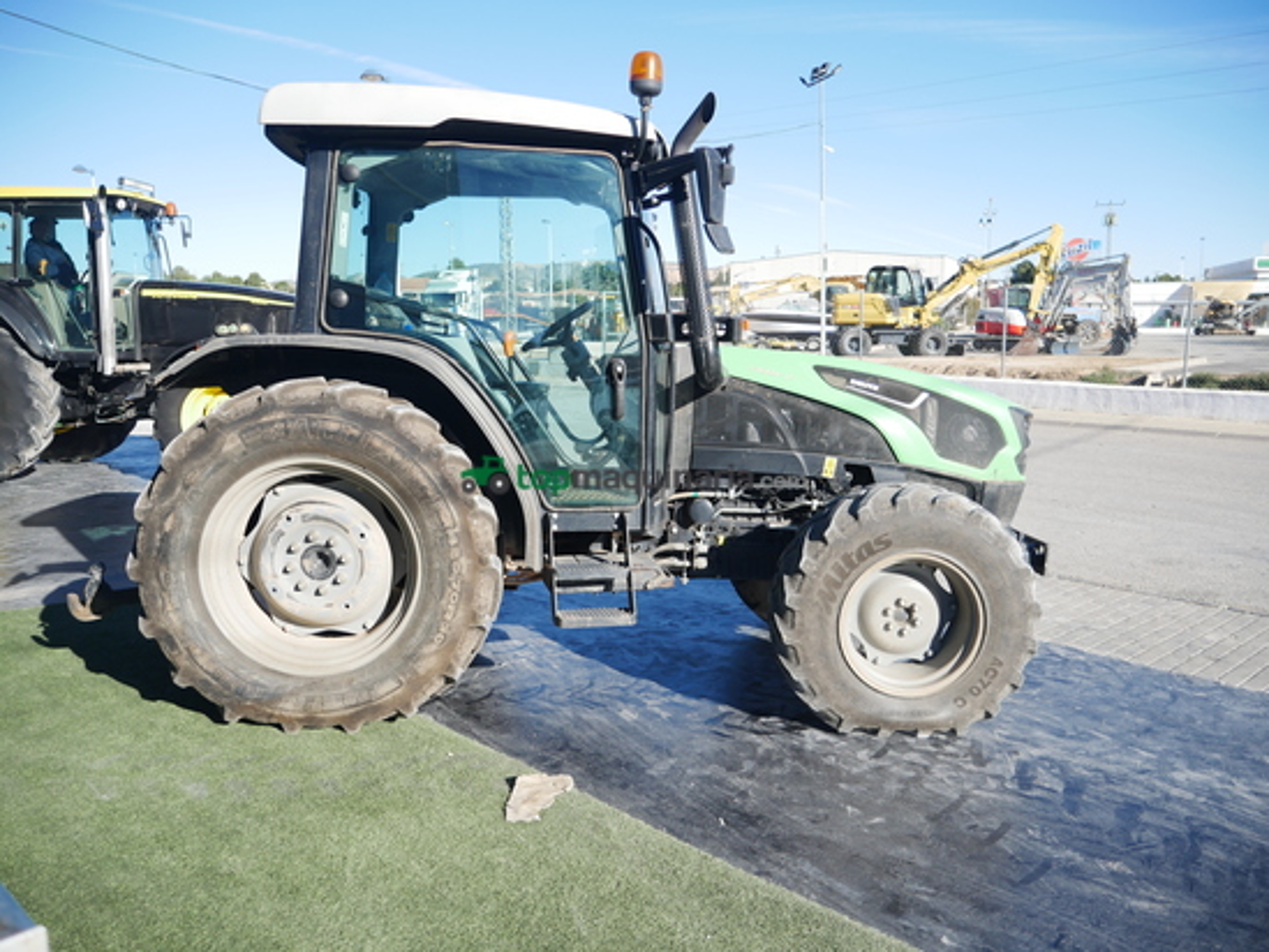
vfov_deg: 49.8
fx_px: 1027
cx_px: 634
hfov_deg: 63.4
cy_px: 476
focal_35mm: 28
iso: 200
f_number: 3.5
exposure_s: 1/1000
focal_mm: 14
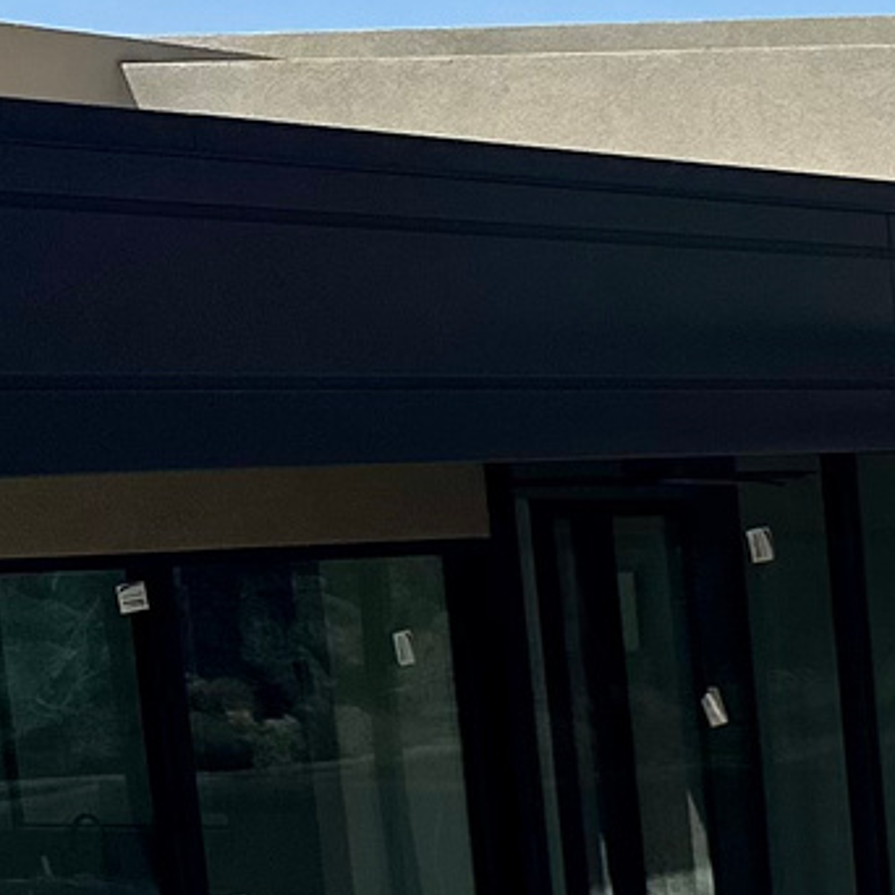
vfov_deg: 13.3
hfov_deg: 10.6
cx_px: 2486
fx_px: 3715
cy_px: 1099
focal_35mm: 127
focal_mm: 6.86
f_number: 1.78
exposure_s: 1/5848
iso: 80
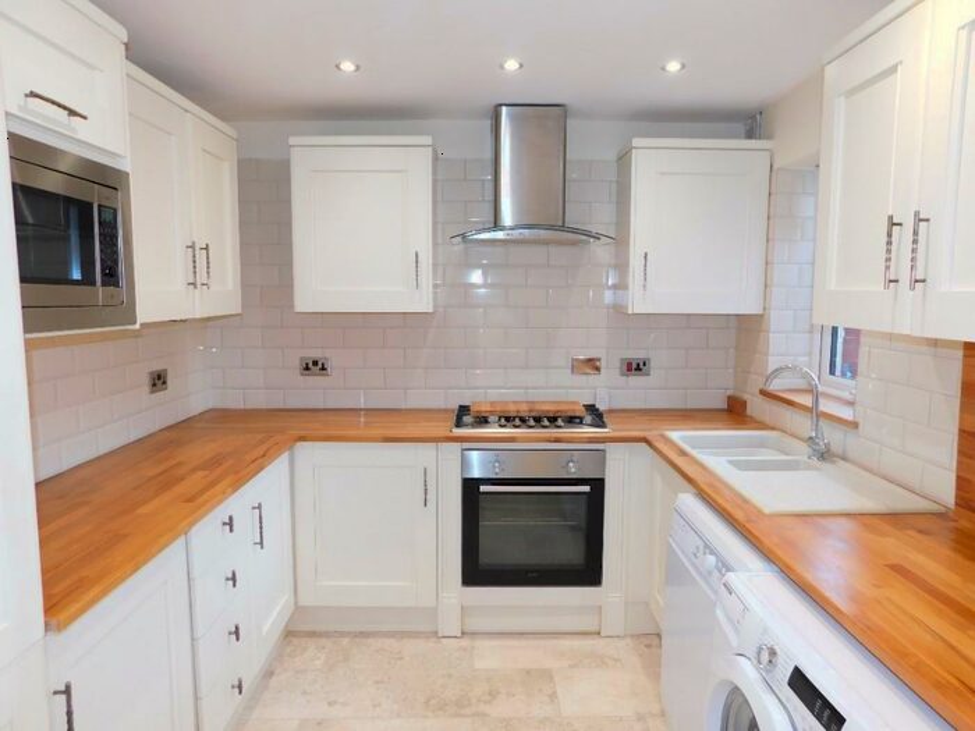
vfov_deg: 58.9
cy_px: 366
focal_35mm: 23
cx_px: 488
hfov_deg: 73.9
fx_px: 648
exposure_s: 1/30
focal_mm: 4
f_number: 3
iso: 140
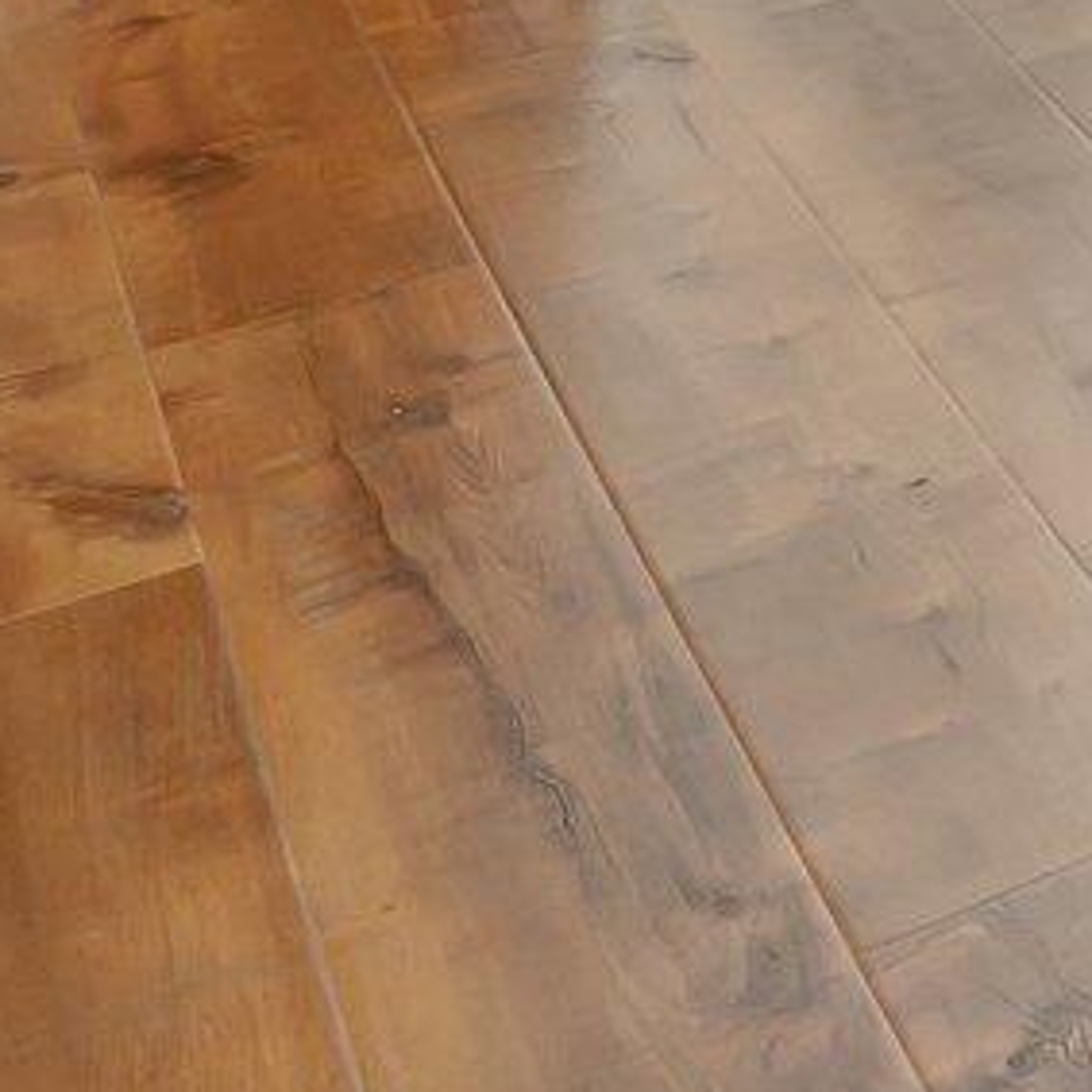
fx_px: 3223
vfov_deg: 14.6
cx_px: 2825
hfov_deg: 13.0
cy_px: -1304
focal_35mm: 90
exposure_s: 1/4
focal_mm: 14.7
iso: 400
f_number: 8
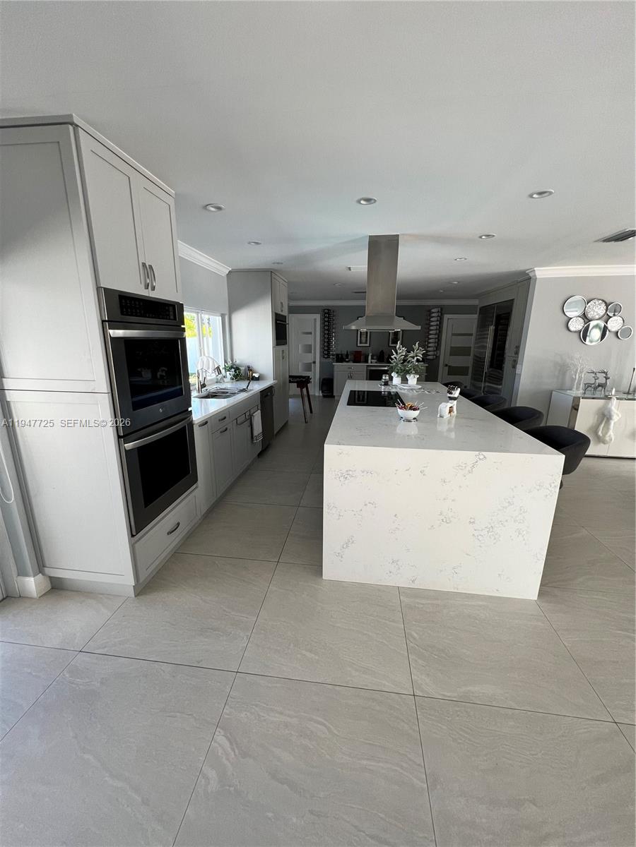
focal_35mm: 13
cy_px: 424
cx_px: 318
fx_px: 318
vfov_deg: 106.2
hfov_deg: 89.9
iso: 80
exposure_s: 1/120
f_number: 1.8
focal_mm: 1.57
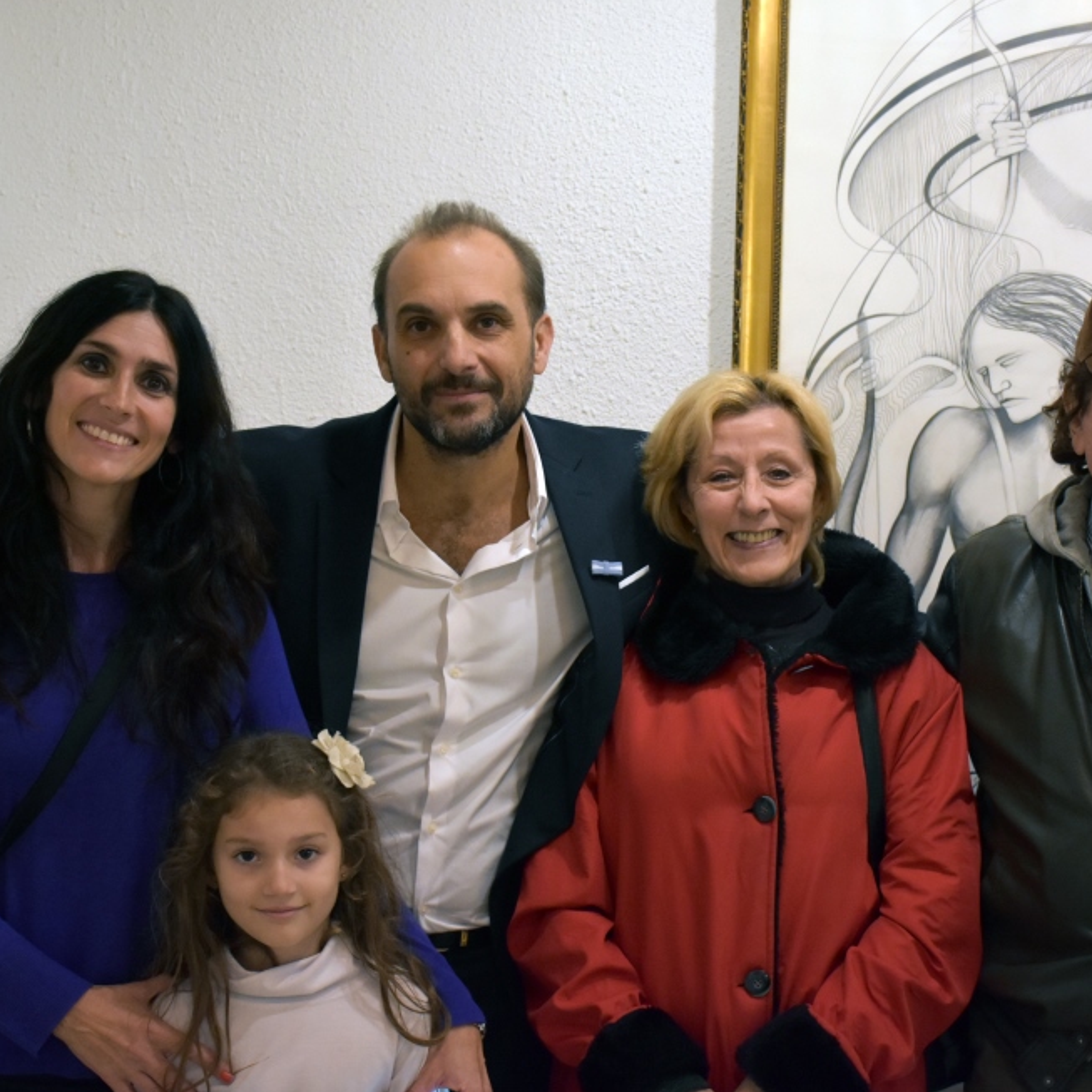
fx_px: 2427
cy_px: 541
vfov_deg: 25.4
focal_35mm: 68
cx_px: 602
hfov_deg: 25.3
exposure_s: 1/60
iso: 2200
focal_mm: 34
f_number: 4.2
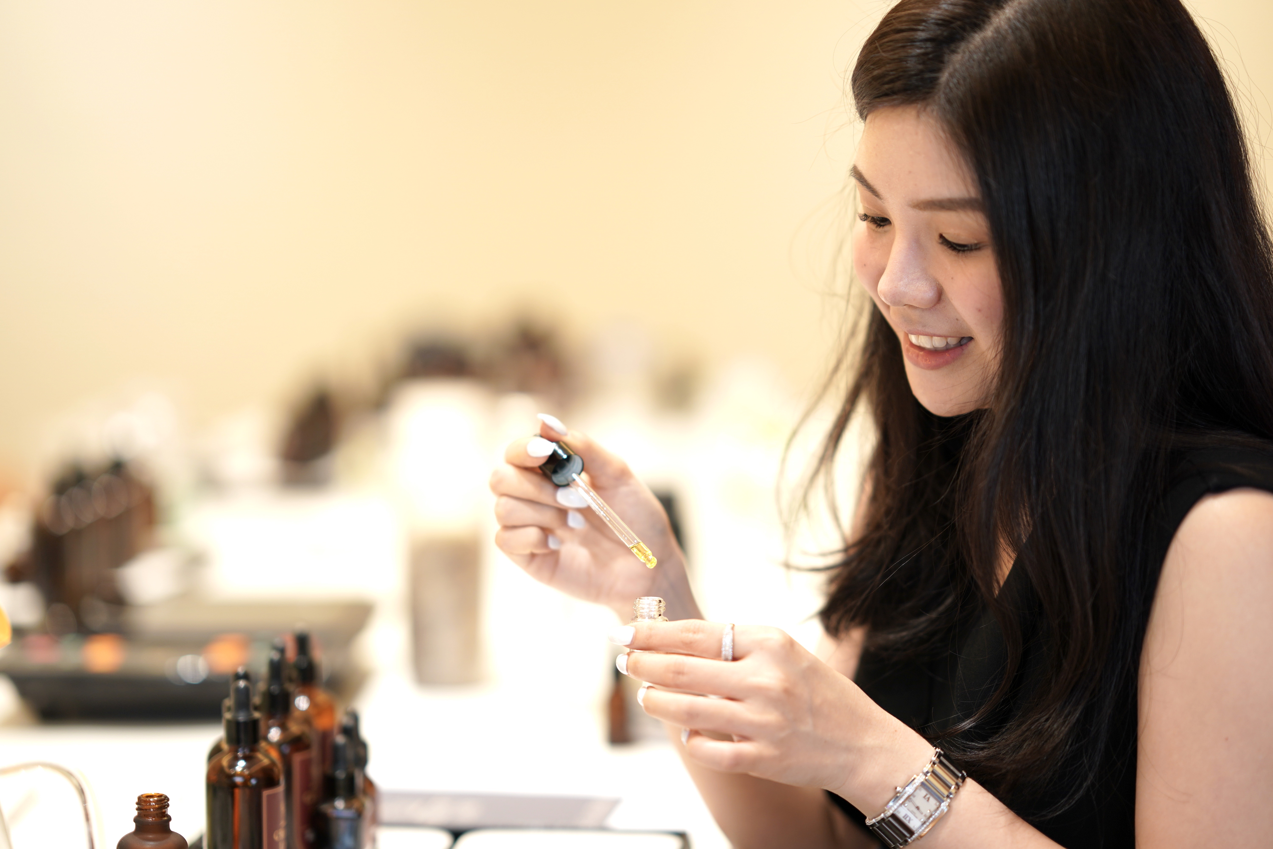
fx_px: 3005
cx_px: 636
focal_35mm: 85
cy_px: 424
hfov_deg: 23.9
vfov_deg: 16.1
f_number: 1.4
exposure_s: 1/100
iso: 200
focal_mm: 85
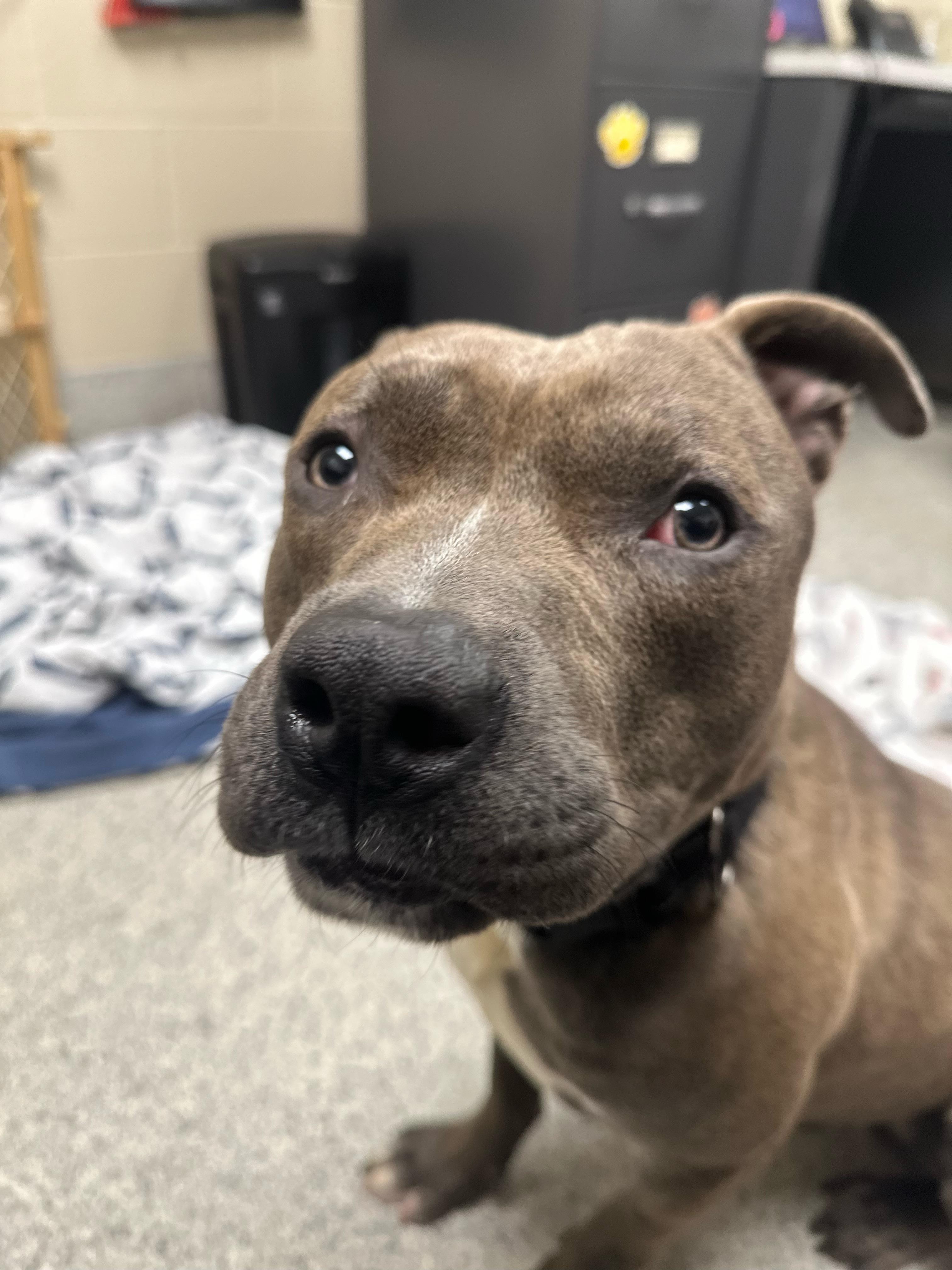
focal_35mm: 24
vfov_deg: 71.6
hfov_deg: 56.8
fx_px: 880
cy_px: 635
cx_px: 476
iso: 125
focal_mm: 6.86
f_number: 1.78
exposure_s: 1/60
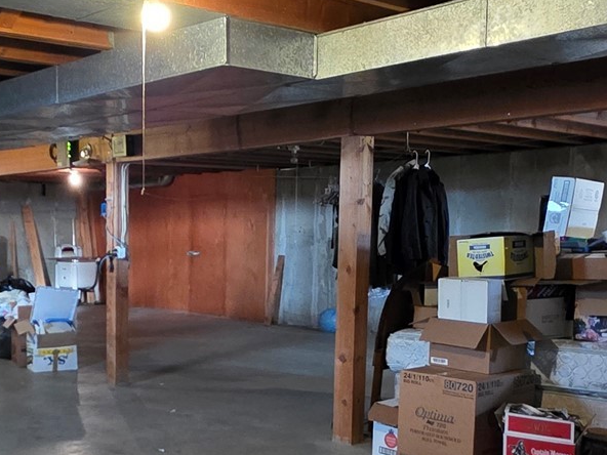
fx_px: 789
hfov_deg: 40.3
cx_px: 116
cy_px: 317
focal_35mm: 45
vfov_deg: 31.8
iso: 1000
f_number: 1.9
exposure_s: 1/60
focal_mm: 2.2
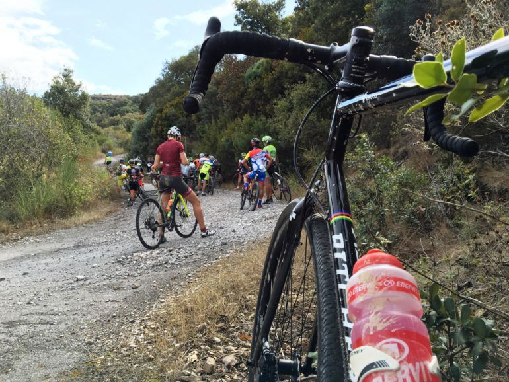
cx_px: 254
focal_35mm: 29
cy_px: 191
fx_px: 427
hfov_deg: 61.6
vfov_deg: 48.3
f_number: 2.2
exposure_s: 1/475
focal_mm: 4.15
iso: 25
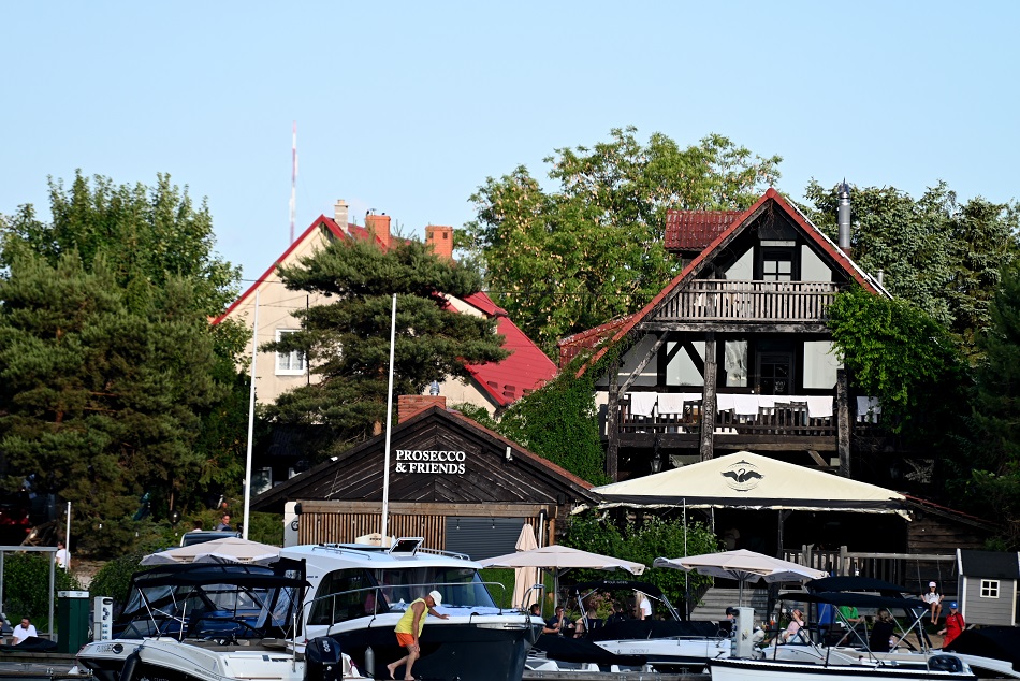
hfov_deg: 6.9
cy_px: 340
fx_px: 8502
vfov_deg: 4.6
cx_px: 510
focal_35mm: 300
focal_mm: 300
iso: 200
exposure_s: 1/500
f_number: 5.6
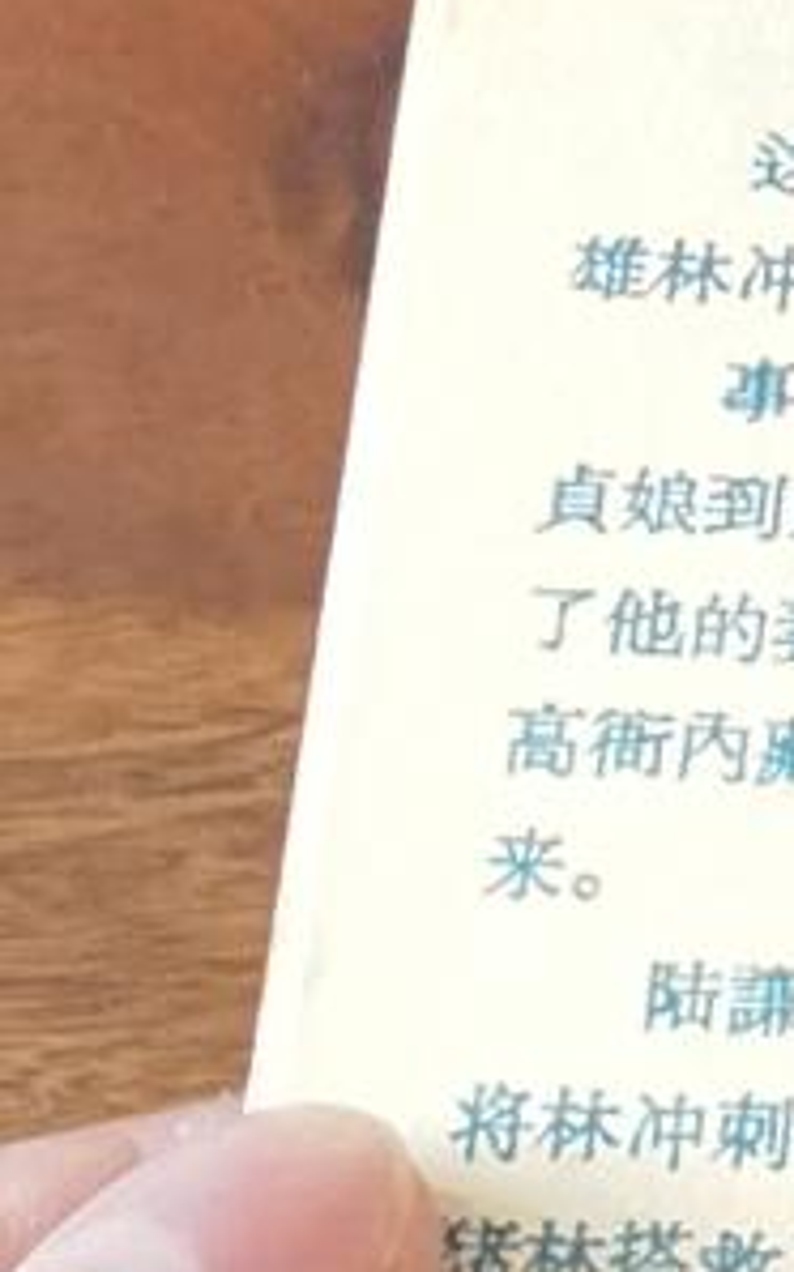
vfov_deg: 12.0
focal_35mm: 173
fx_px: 5995
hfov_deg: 6.5
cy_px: 175
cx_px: 2877
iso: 160
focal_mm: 2.26
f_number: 2.2
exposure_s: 1/30
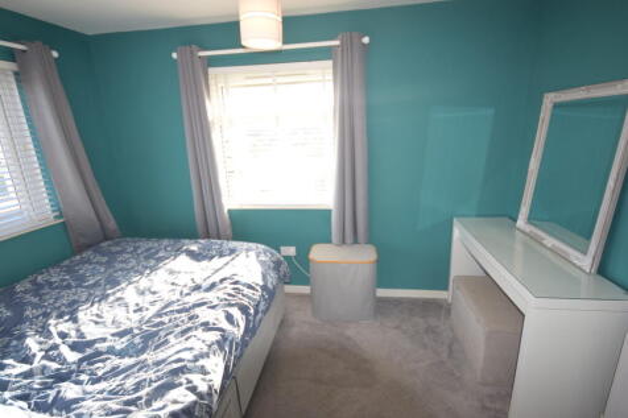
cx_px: 314
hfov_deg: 95.0
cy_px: 209
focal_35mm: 16
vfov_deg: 72.0
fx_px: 288
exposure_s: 1/125
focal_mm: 11
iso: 450
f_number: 5.6
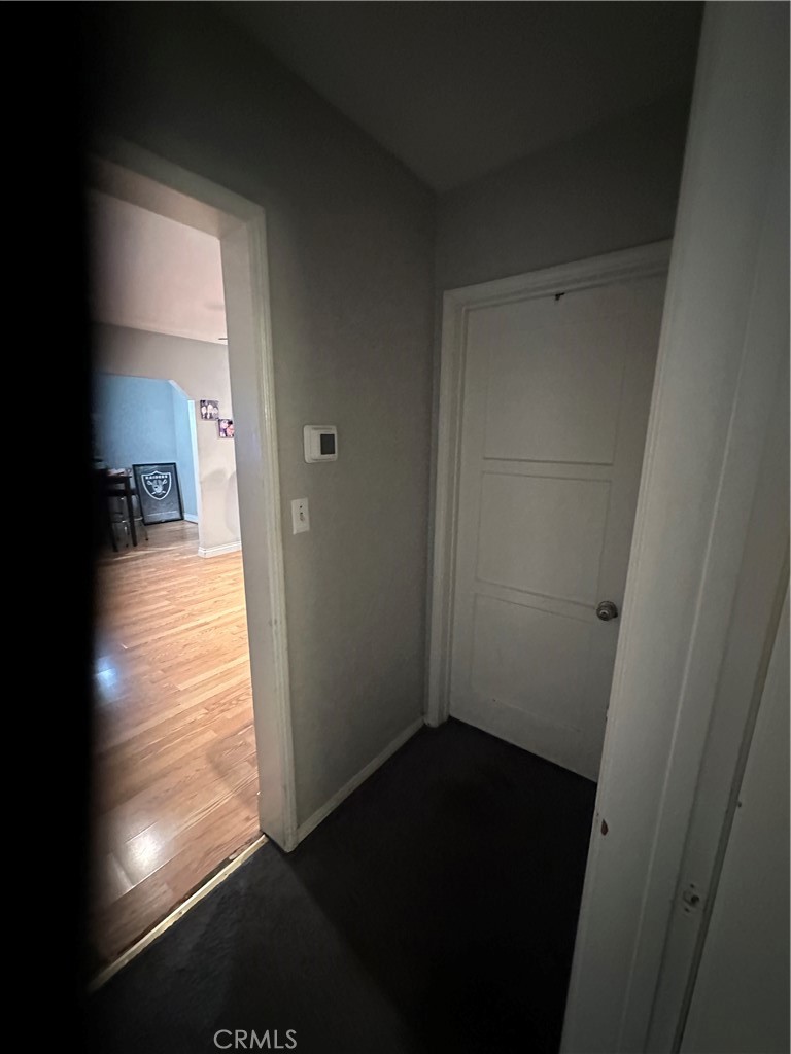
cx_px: 396
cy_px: 527
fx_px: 427
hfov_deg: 85.7
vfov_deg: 102.1
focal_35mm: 14
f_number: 2.2
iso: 1250
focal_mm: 2.22
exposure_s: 1/30
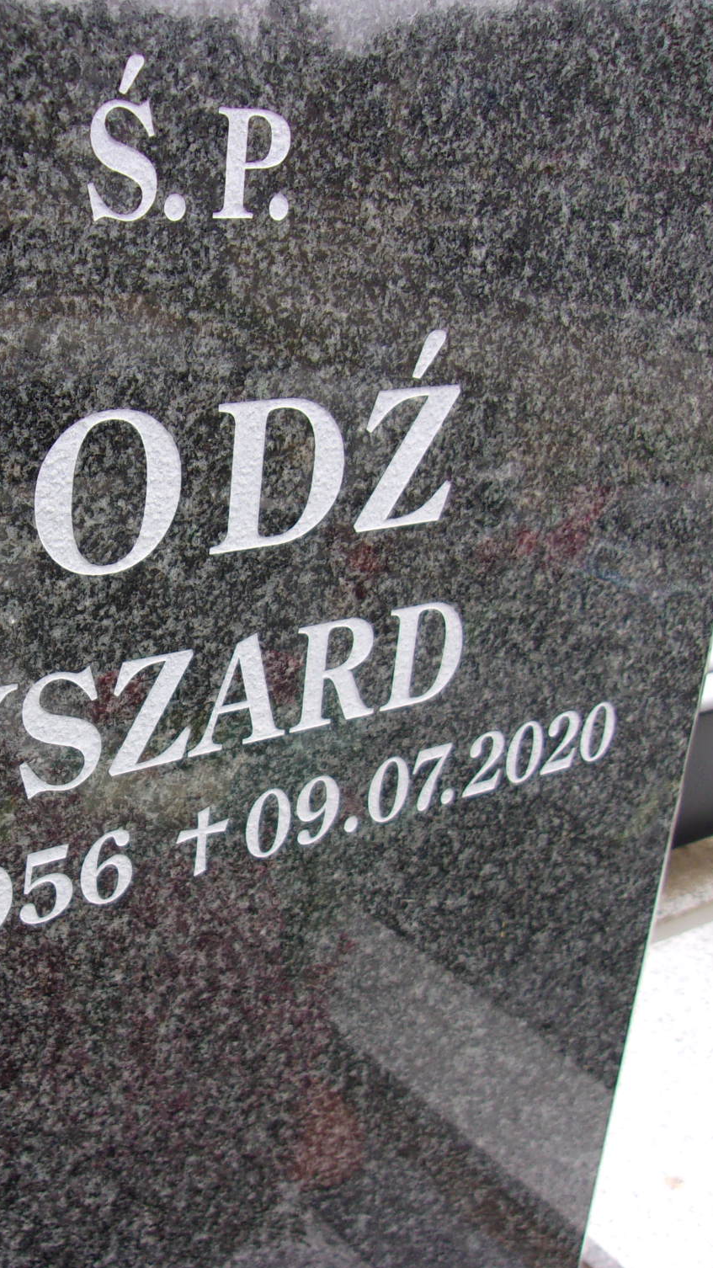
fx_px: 1345
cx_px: 105
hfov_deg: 28.8
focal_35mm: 40
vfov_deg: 50.5
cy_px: 626
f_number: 3
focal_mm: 4.9
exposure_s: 1/70
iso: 80
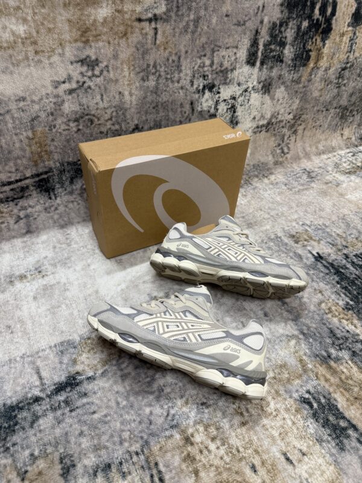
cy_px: 242
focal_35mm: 24
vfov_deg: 71.6
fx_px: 335
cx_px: 181
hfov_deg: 56.8
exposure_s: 1/50
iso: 125
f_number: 1.78
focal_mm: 6.76
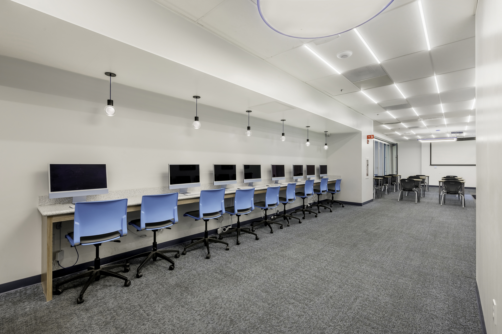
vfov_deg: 73.6
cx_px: 251
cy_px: 167
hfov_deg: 96.8
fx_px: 223
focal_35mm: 16
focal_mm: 16
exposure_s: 1/160
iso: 200
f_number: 11
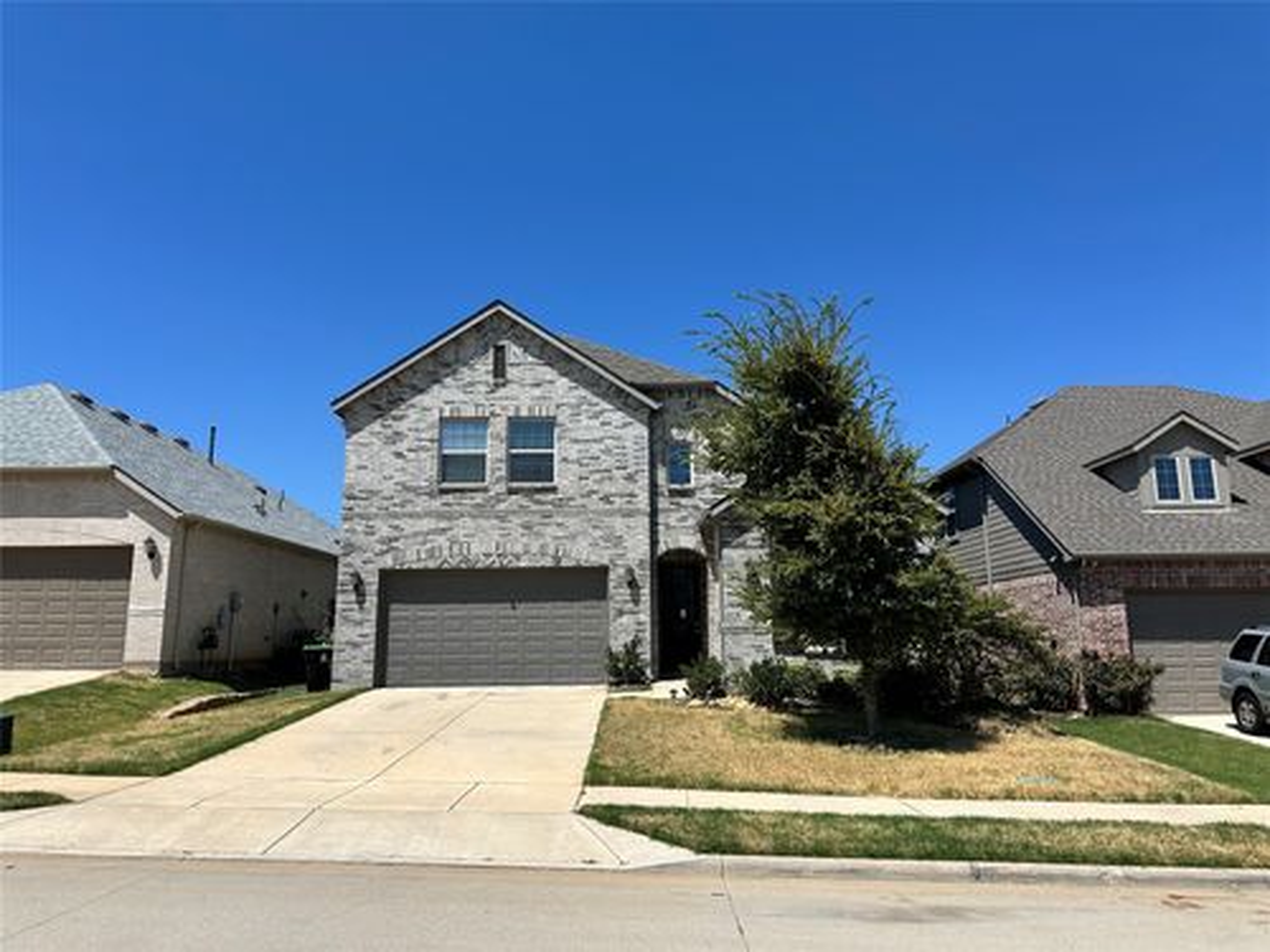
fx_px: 881
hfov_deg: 71.6
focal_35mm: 24
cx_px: 635
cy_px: 476
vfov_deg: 56.8
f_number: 1.78
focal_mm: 6.86
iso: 80
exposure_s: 1/6211
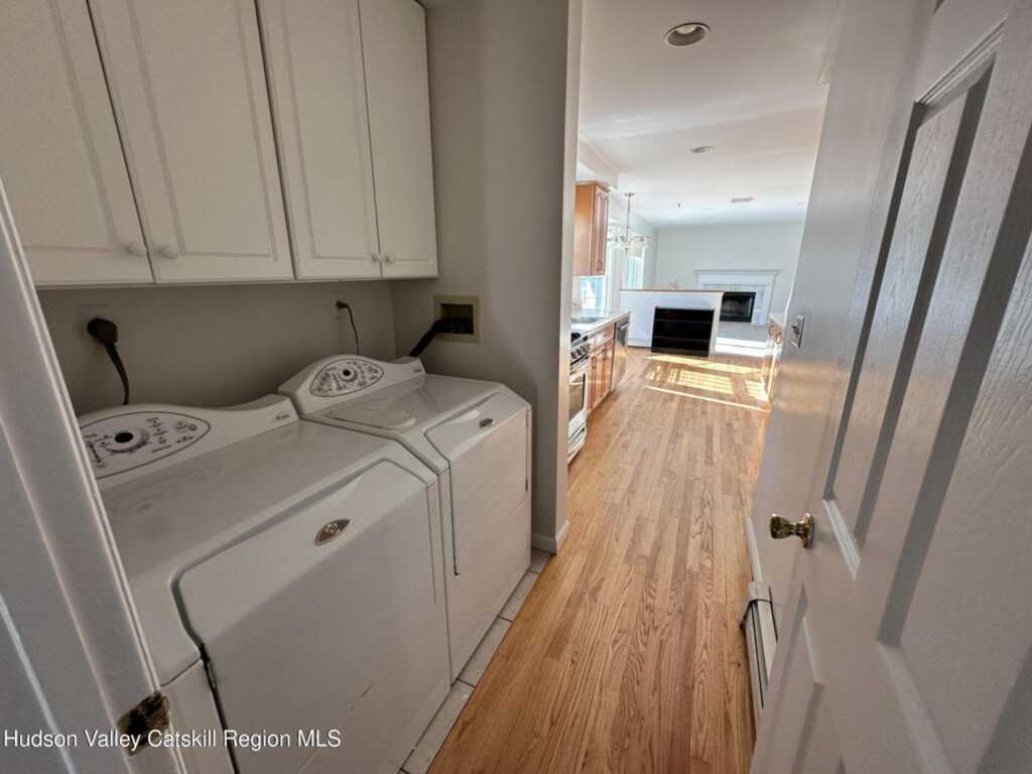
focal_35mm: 14
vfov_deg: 85.7
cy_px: 387
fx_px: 417
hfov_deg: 102.1
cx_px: 516
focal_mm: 2.22
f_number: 2.2
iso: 100
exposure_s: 1/99
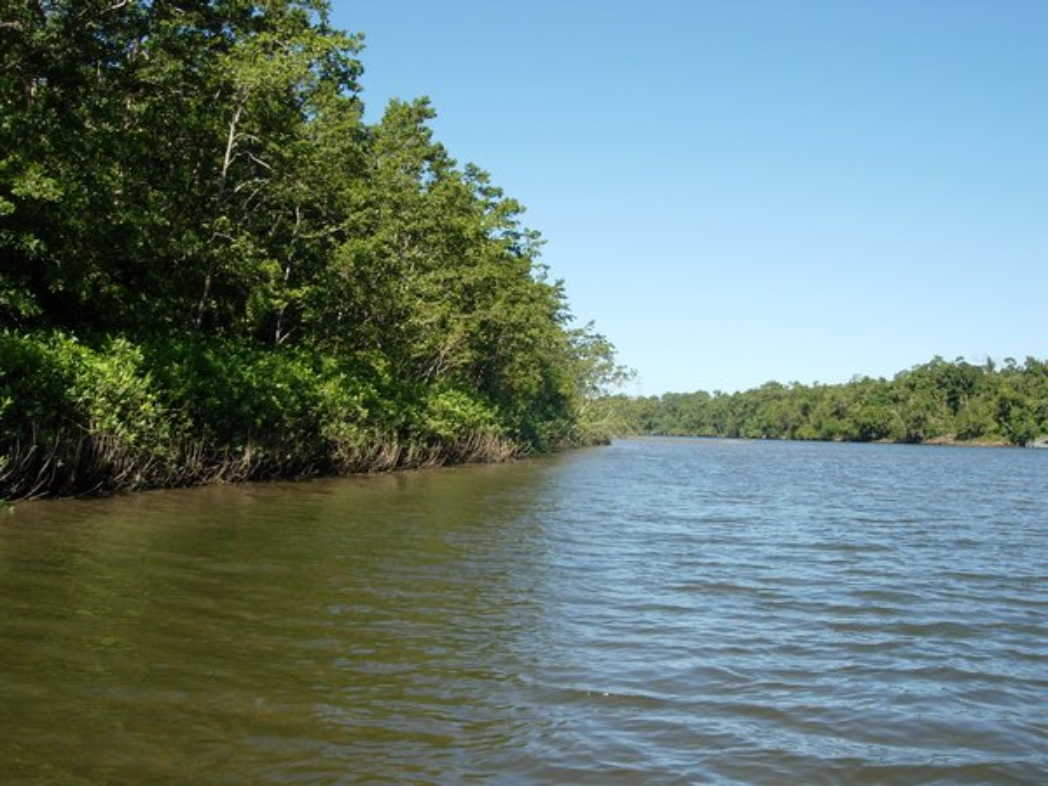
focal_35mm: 38
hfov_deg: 49.0
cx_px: 524
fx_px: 1150
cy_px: 393
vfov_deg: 37.7
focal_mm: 7.8
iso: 79
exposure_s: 1/470
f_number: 4.8
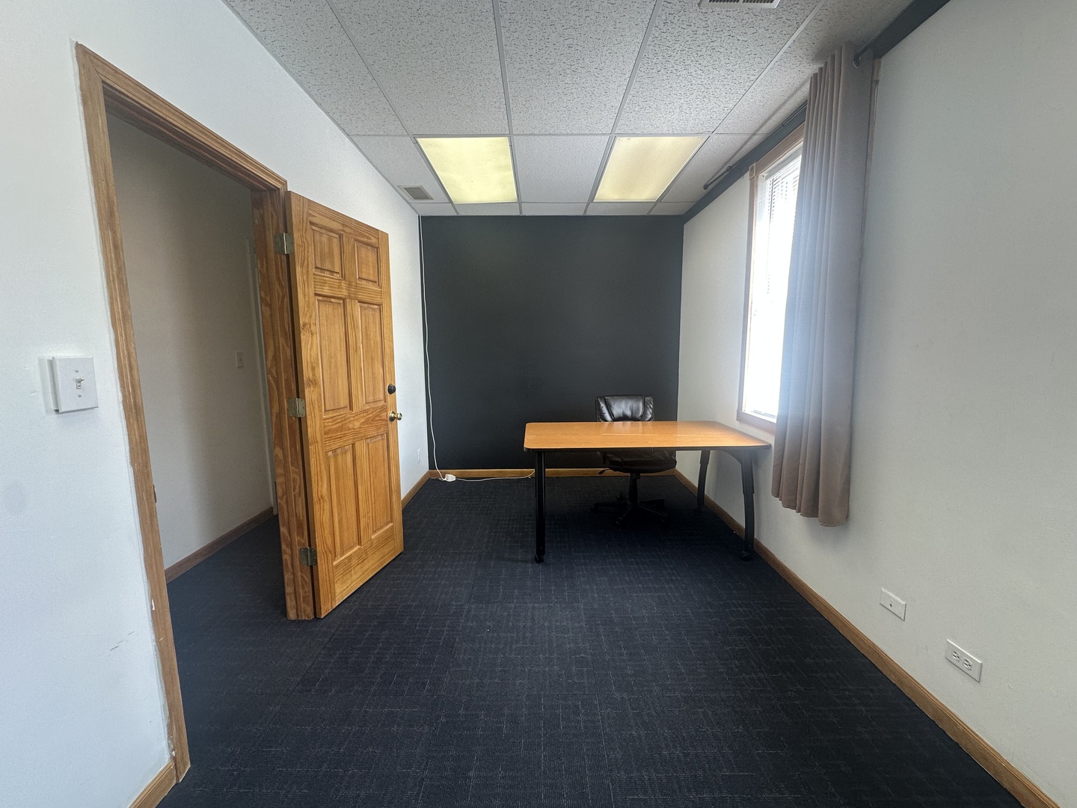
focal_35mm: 14
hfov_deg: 102.1
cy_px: 404
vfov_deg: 85.7
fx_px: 436
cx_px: 538
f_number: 2.2
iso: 100
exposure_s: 1/120
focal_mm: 2.22
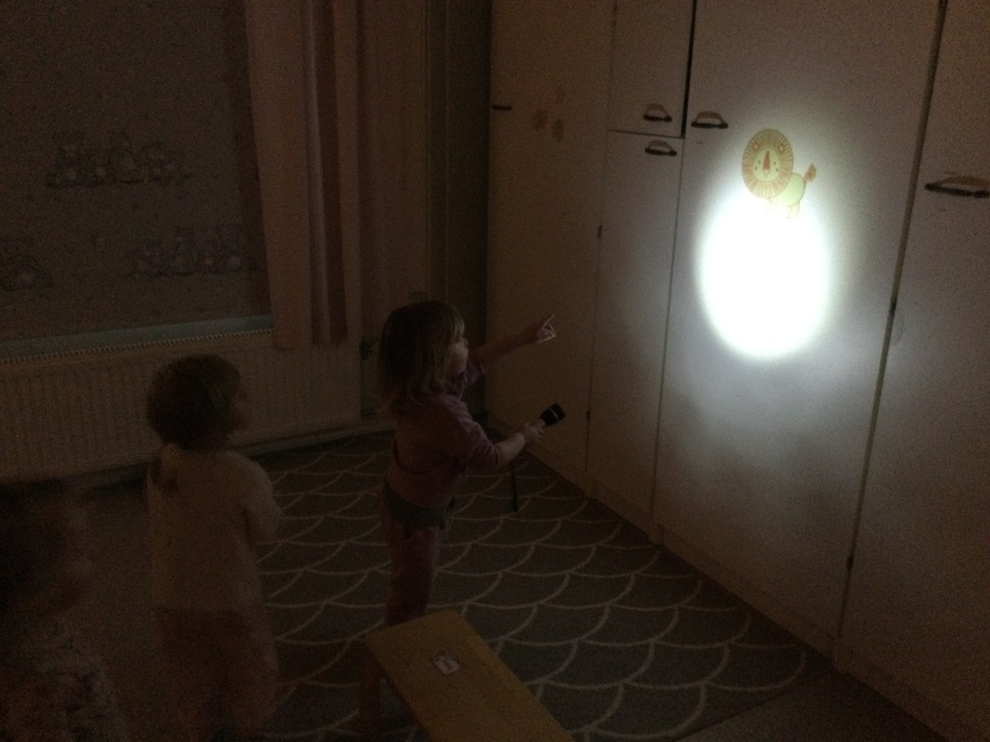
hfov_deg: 58.4
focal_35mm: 31
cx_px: 495
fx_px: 886
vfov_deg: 45.4
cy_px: 371
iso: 800
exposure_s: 1/17
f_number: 2.4
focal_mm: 3.3
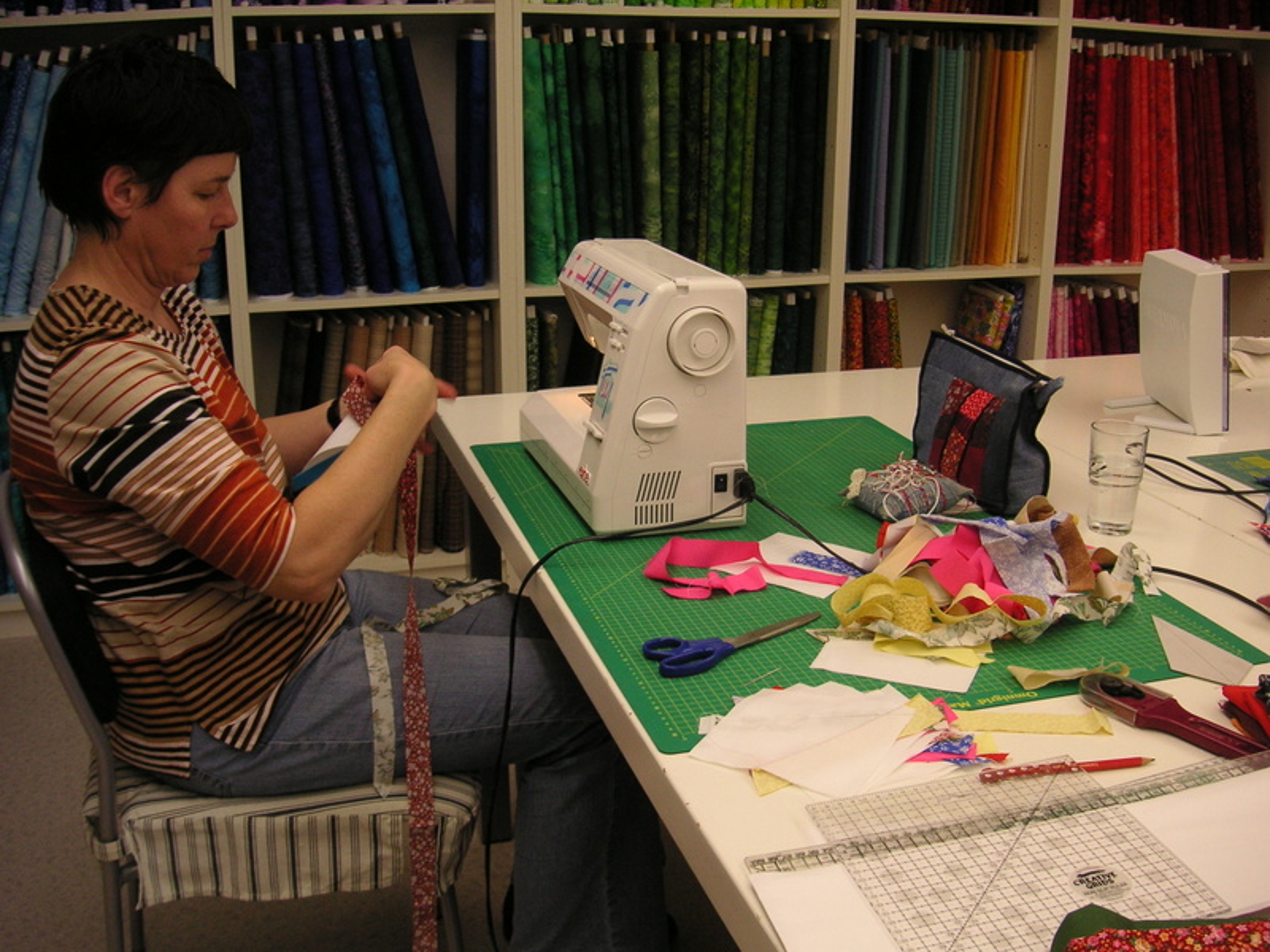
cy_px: 476
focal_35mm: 37
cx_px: 635
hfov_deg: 50.1
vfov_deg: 38.7
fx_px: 1357
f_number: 2.8
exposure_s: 1/45
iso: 80
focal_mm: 6.1
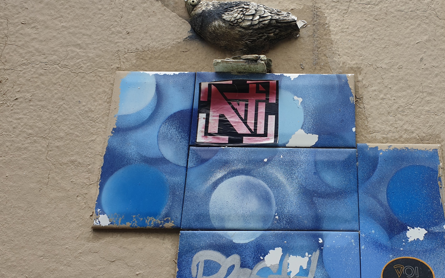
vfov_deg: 29.9
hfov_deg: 45.5
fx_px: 521
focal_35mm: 43
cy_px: 146
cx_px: 298
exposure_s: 1/511
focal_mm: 4.3
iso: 50
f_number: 2.4
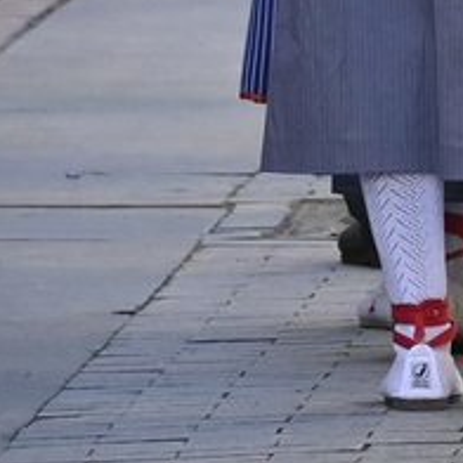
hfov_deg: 1.3
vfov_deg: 1.3
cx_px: 1578
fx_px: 20489
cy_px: -543
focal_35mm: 1354
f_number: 5.3
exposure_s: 1/320
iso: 320
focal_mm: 130
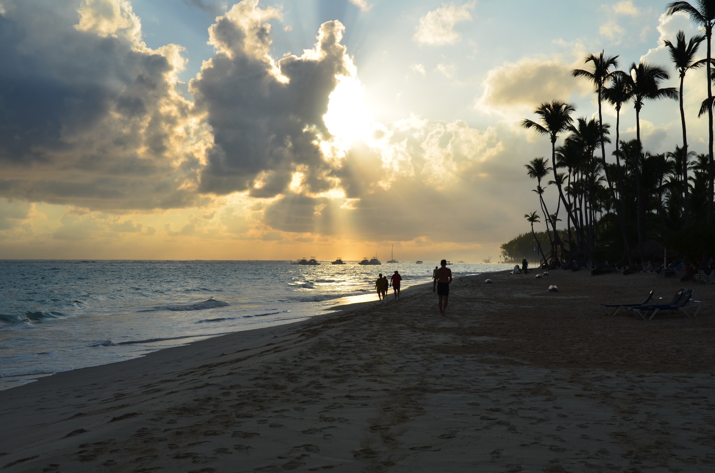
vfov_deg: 26.4
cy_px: 236
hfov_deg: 39.0
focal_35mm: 51
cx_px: 358
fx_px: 1011
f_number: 10
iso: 100
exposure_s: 1/400
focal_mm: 34
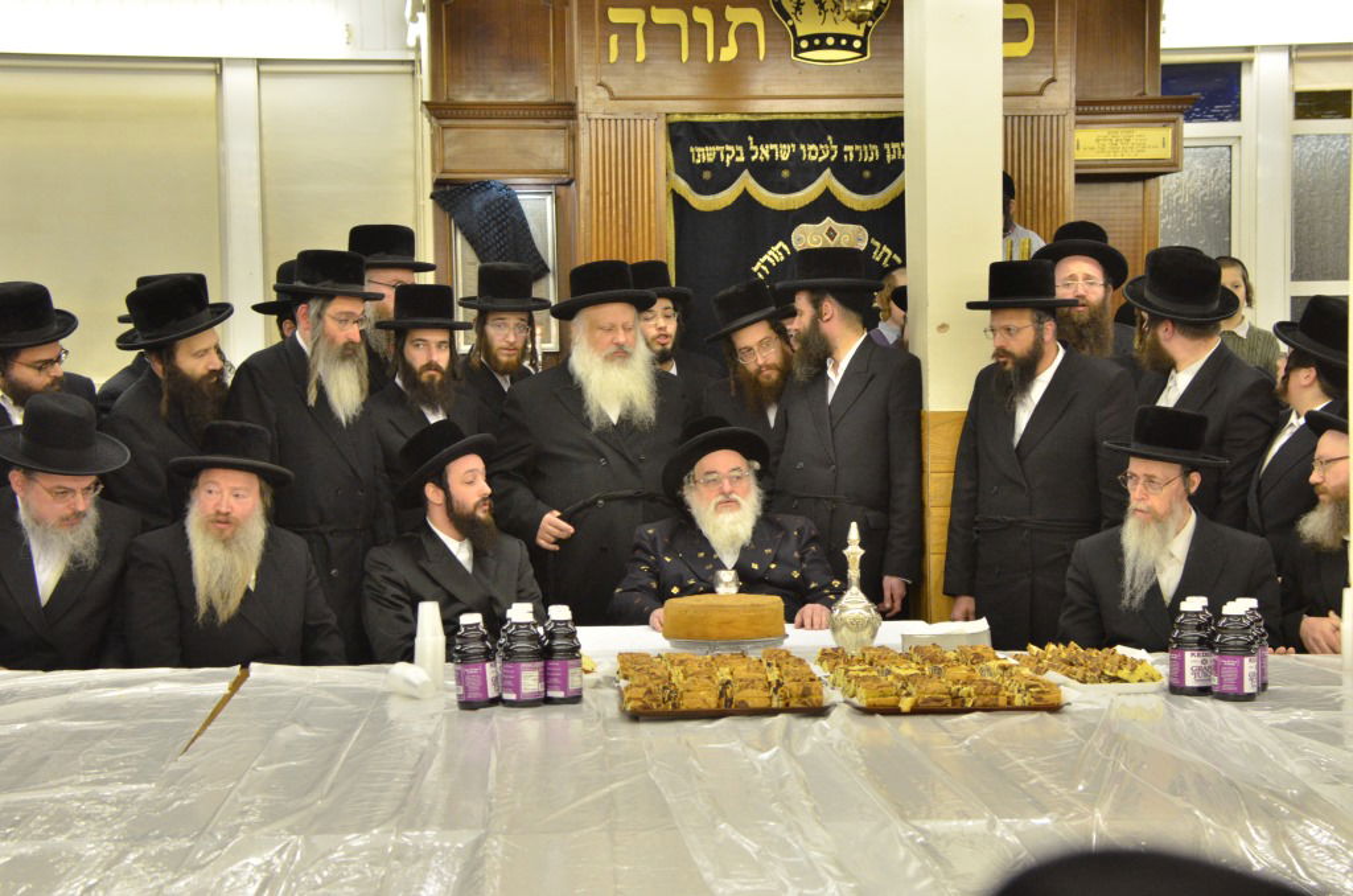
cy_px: 448
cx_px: 676
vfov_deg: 16.2
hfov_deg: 24.2
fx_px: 3150
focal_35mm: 84
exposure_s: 1/125
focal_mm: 56
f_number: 5.6
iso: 1600
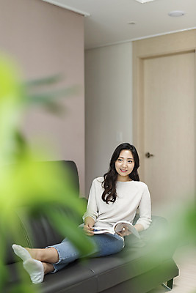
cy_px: 146
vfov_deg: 39.6
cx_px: 98
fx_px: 408
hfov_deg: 27.0
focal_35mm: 50
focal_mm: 50
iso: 640
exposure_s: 1/500
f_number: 1.8
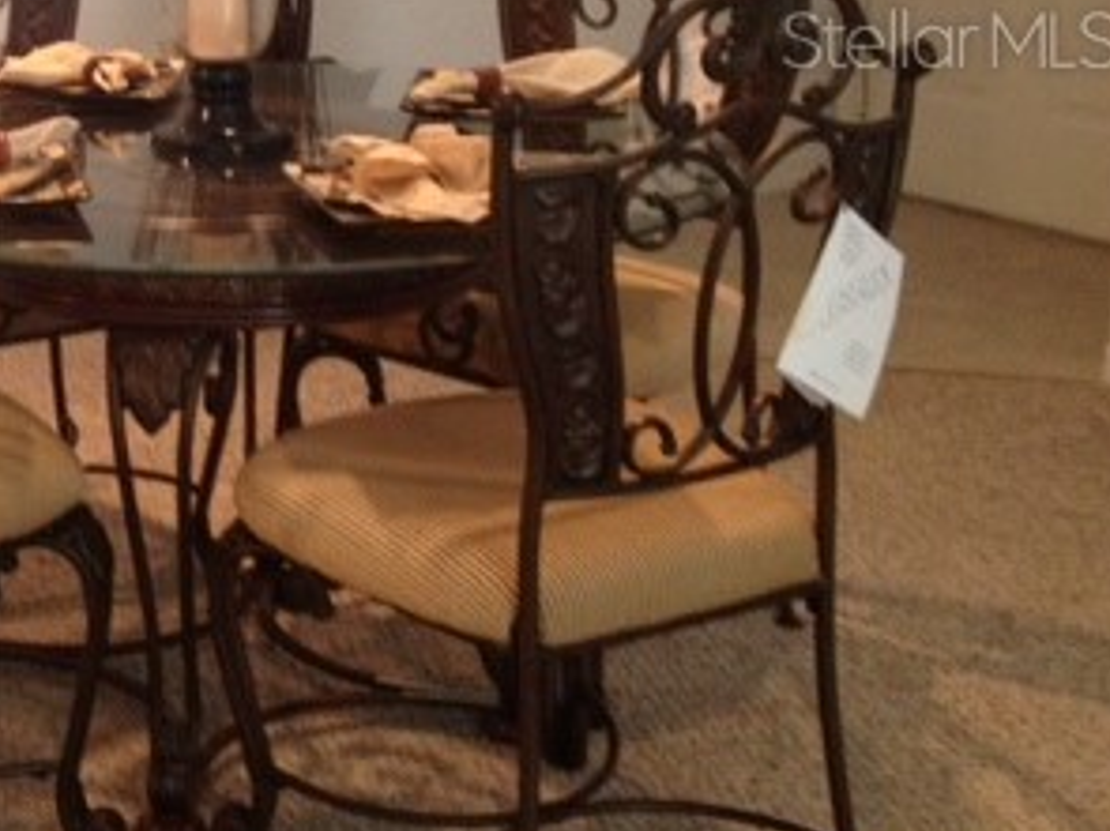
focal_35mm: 76
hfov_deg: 24.2
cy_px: 38
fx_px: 2436
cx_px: -68
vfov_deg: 18.9
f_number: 2.4
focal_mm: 4.28
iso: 200
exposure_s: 1/20
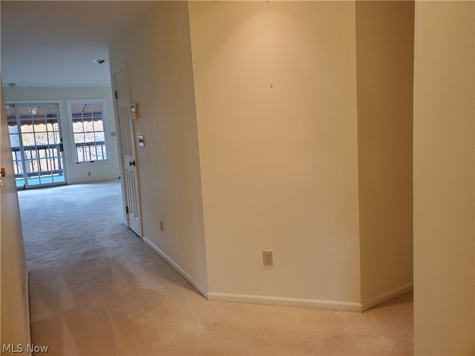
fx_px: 357
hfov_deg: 67.3
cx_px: 238
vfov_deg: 53.1
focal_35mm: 26
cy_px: 178
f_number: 2.4
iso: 250
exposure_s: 1/39
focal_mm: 4.3
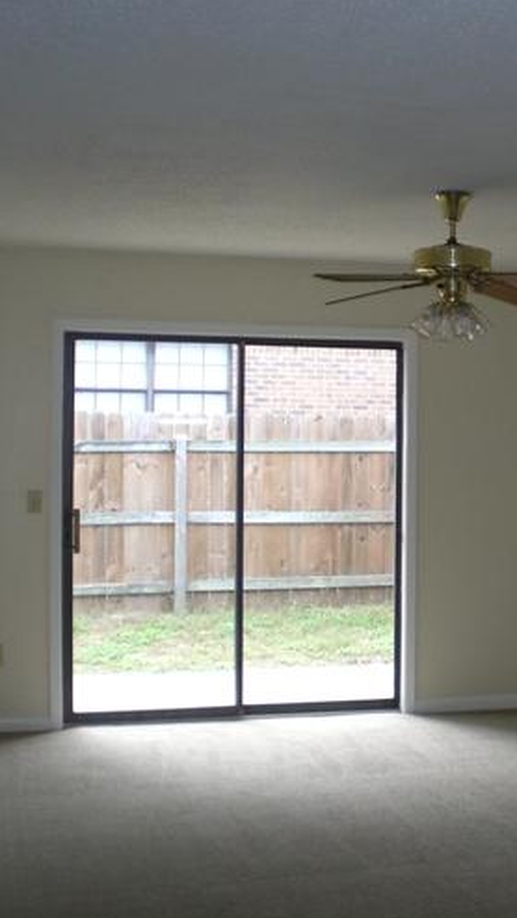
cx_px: 578
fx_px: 1437
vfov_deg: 35.4
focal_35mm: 59
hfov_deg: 19.5
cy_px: 453
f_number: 3.1
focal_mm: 6.3
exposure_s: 1/80
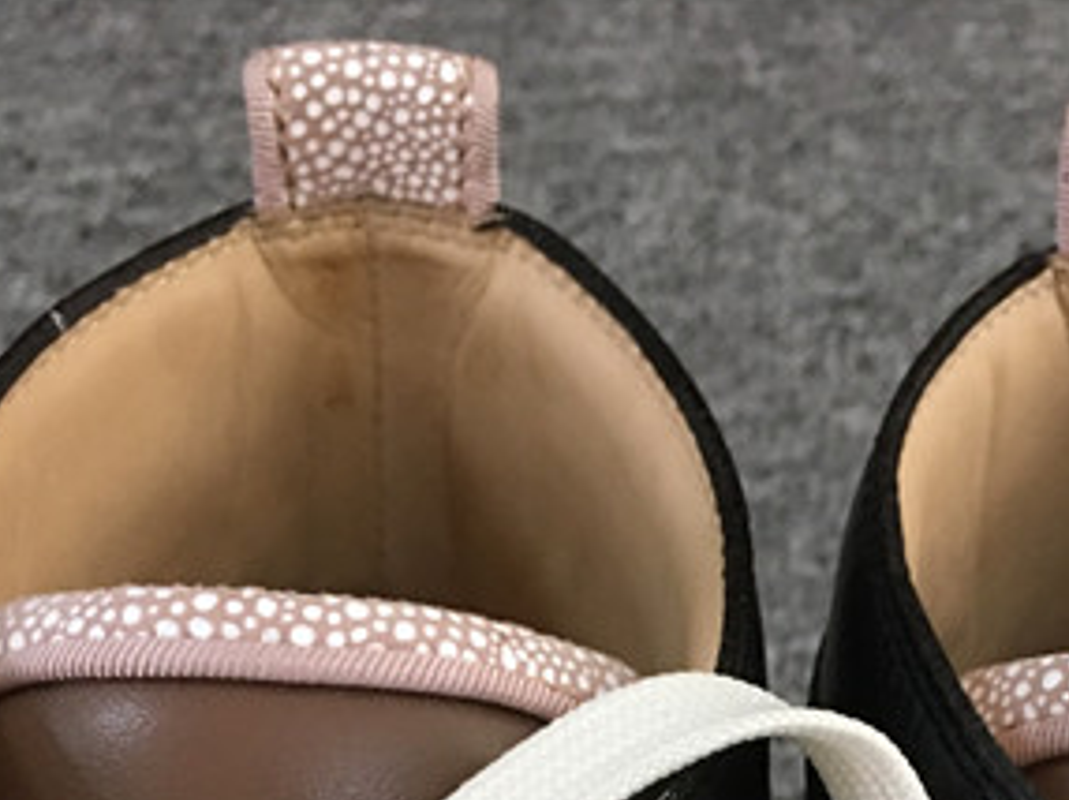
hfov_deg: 27.1
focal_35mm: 71
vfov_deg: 19.4
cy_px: 970
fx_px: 2191
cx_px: 777
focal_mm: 4.15
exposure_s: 1/10
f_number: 2.2
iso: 100
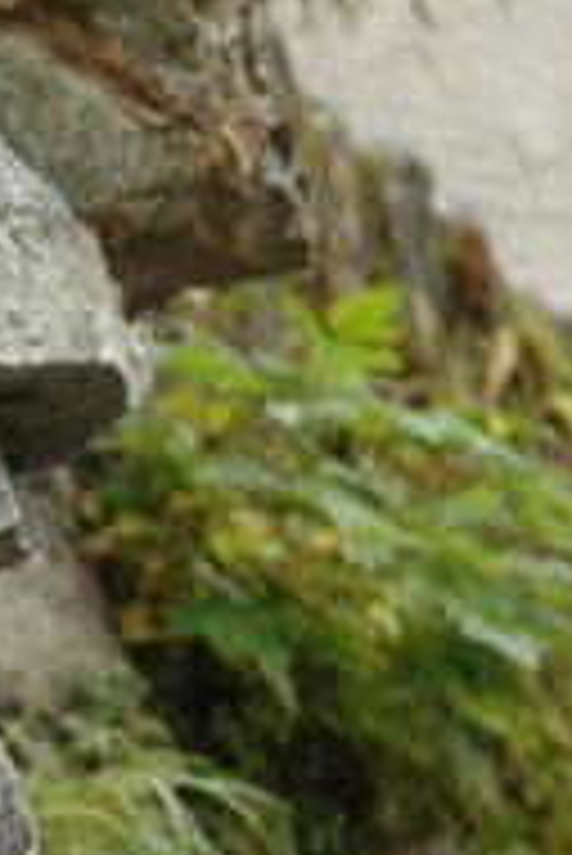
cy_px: 1210
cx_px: -383
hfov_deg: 6.0
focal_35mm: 227
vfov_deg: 8.9
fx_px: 5400
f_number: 4.5
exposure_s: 1/20
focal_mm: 40
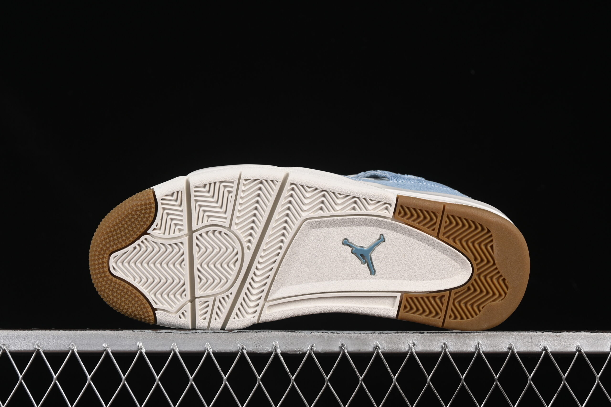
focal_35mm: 75
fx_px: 1273
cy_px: 204
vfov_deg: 18.2
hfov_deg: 27.0
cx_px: 306
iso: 160
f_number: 8
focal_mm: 50
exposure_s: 1/80
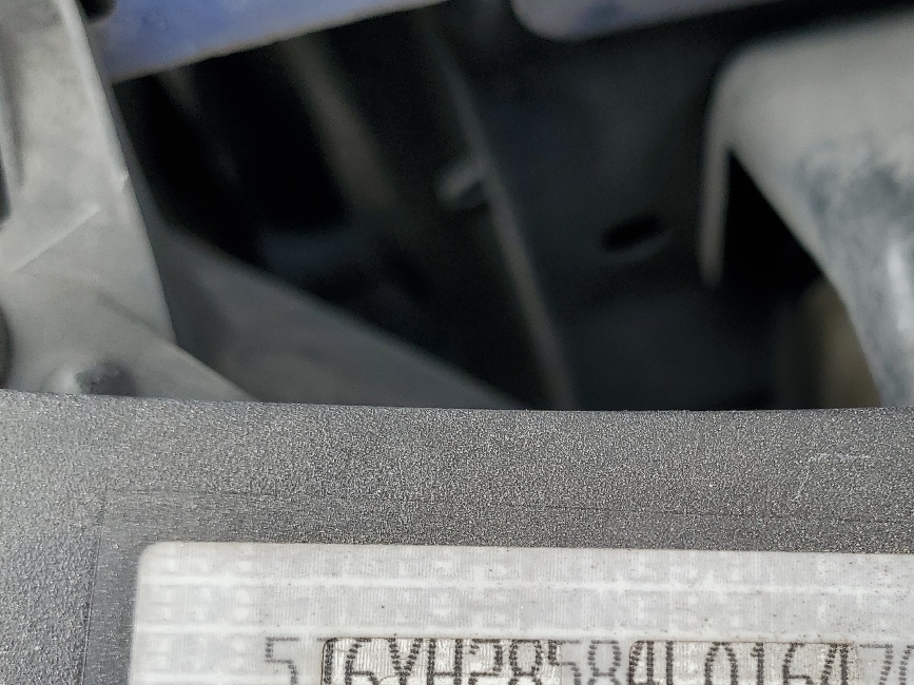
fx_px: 1267
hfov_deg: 38.7
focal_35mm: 48
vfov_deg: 29.3
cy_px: 586
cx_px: 680
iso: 50
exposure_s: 1/323
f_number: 1.5
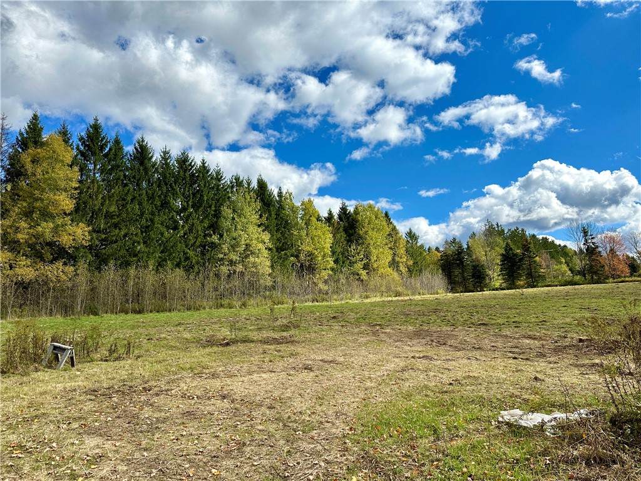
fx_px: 444
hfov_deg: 71.6
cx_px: 320
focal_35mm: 24
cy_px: 240
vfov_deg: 56.8
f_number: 1.78
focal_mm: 6.86
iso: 80
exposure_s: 1/6211
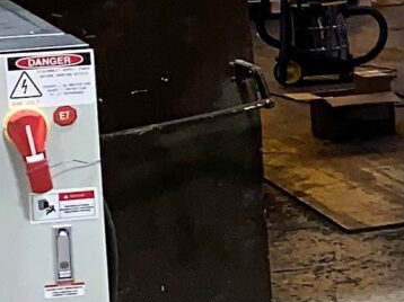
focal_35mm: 186
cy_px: 80
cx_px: 1028
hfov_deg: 9.3
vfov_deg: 8.0
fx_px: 2169
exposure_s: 1/17
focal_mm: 4.25
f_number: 1.8
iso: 40
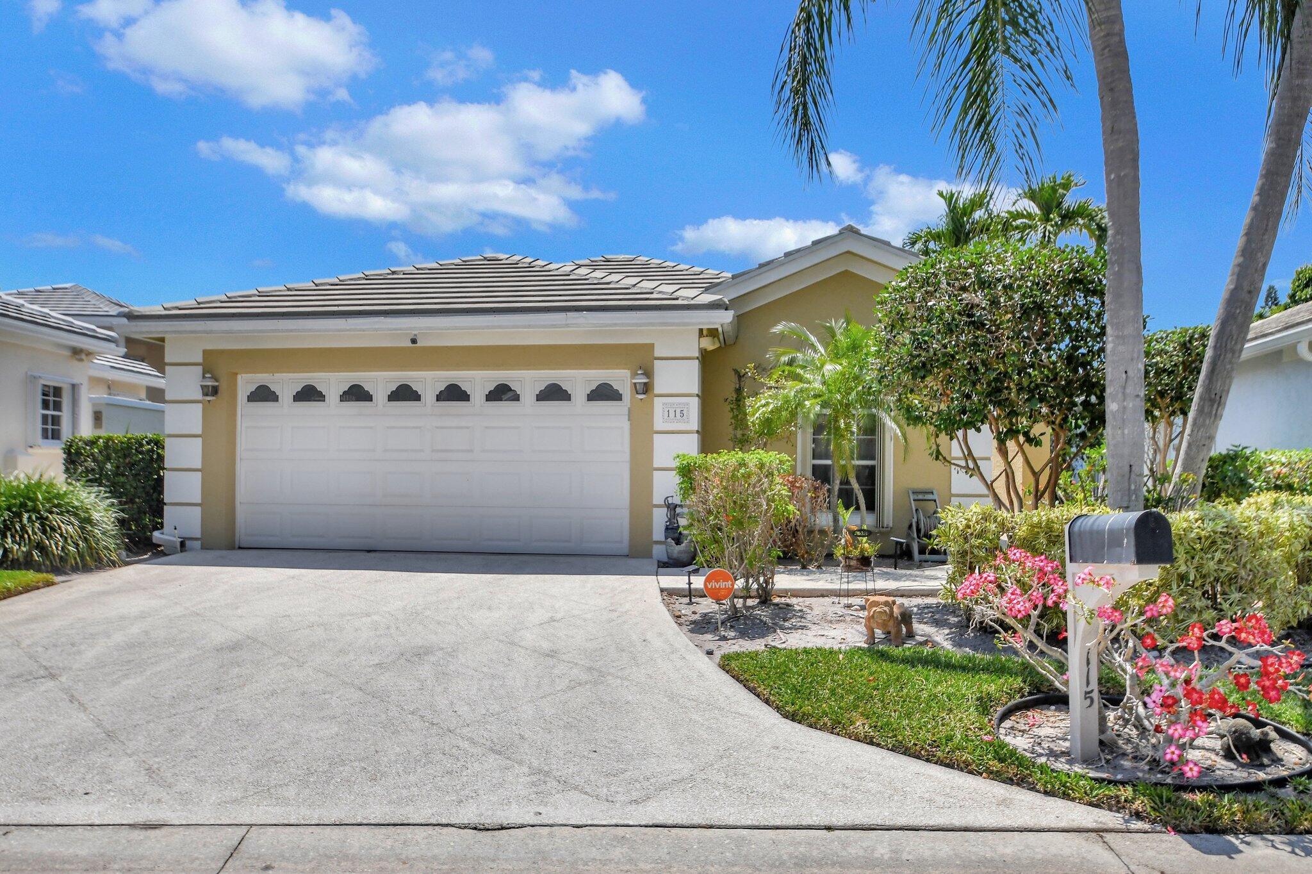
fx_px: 801
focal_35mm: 22
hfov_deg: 78.6
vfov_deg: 57.2
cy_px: 437
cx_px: 656
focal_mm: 15
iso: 400
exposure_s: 1/2000
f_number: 8
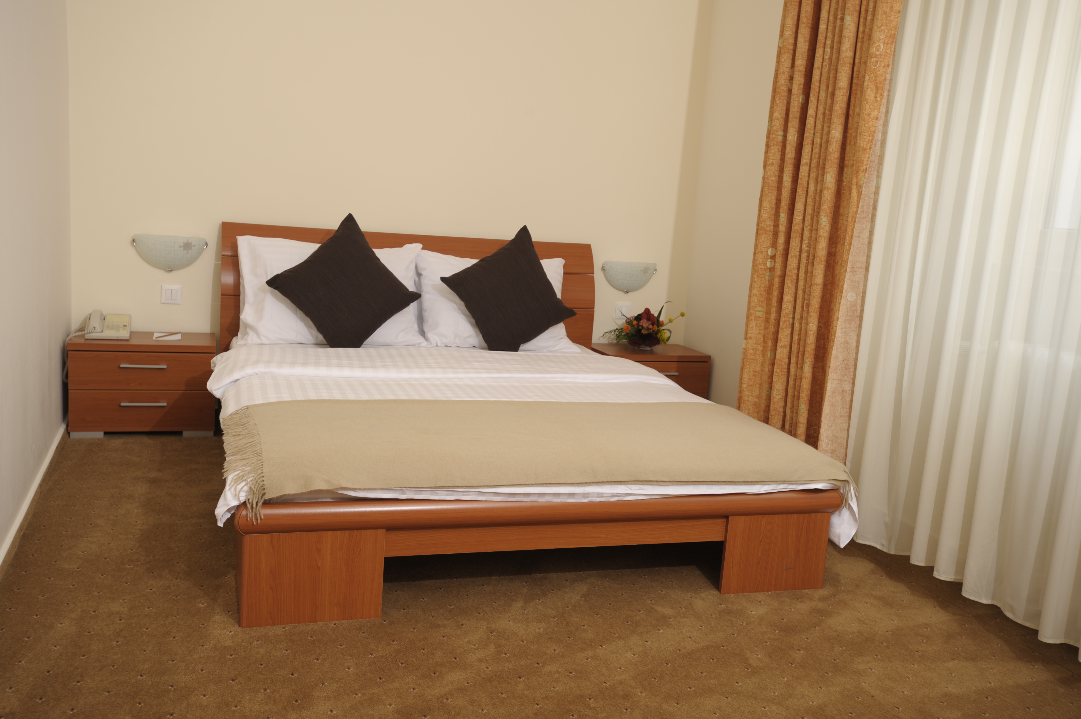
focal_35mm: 35
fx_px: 1050
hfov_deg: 54.5
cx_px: 540
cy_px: 360
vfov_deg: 37.8
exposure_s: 1/40
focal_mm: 35
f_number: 5.6
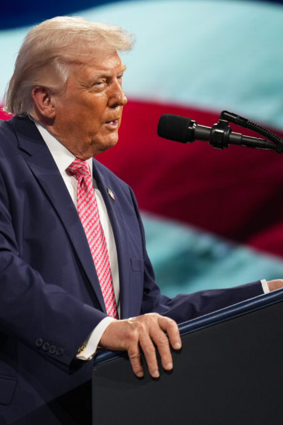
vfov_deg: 5.6
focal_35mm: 366
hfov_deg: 3.8
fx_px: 4318
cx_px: 60
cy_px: 212
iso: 1250
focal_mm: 162
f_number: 2.8
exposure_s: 1/400
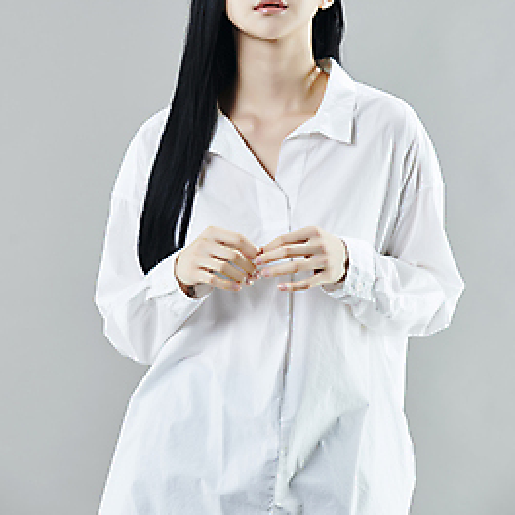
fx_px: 2424
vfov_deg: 12.1
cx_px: 258
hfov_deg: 12.1
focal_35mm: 144
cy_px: 174
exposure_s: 1/125
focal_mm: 112
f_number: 5.6
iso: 80
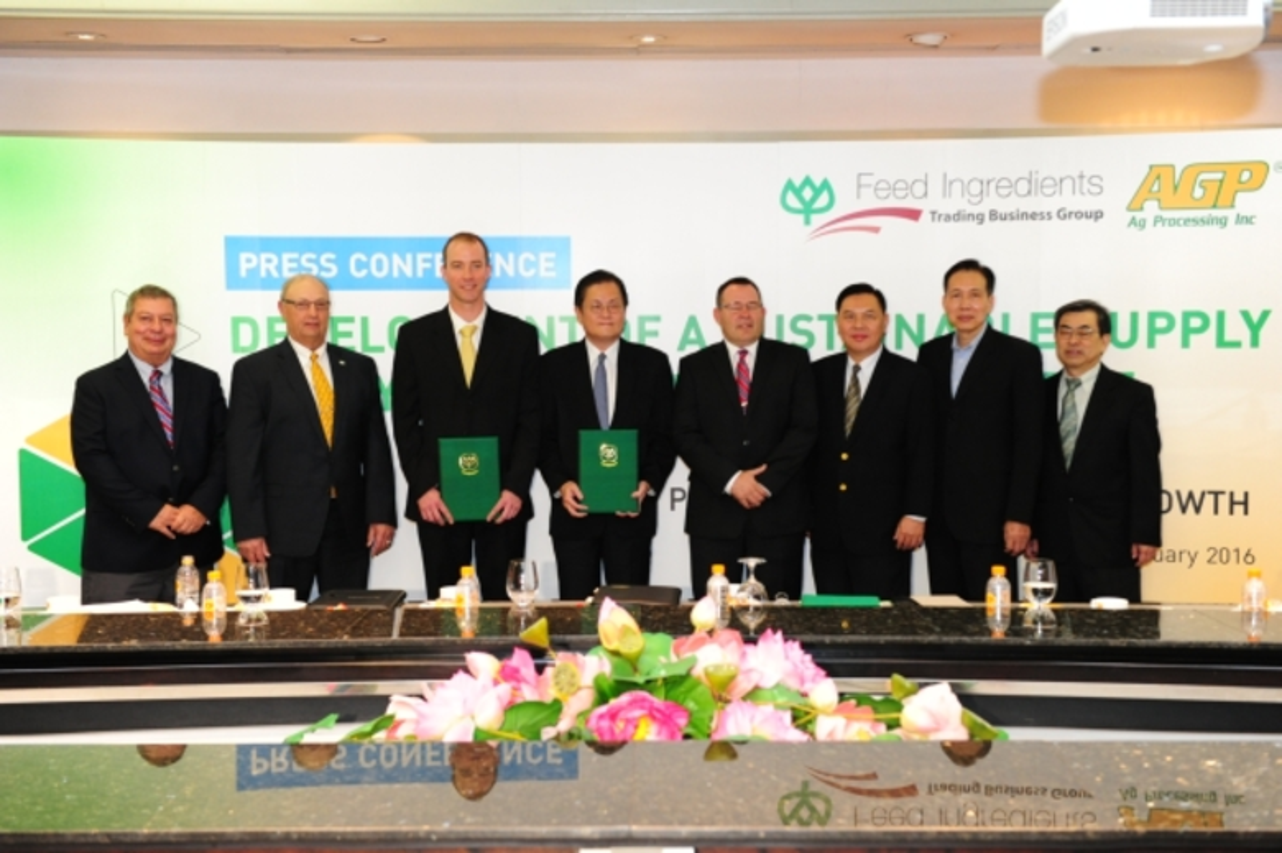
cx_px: 641
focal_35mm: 48
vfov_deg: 28.0
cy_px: 426
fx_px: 1708
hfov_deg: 41.1
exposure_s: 1/60
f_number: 4.5
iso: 4000
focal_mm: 48
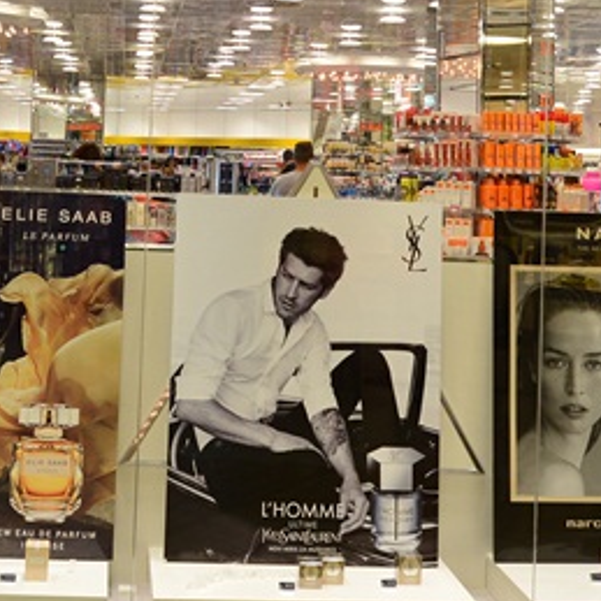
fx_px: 1257
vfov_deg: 26.1
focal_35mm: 64
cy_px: 79
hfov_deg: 26.6
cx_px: 169
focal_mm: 19
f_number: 4.5
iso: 640
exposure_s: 1/320
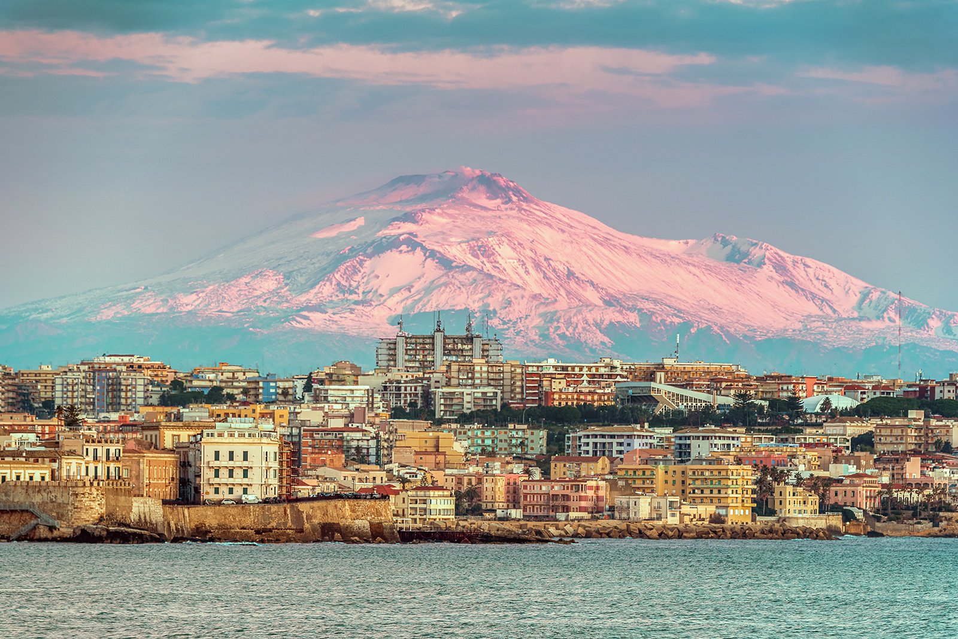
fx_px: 9317
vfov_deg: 3.9
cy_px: 320
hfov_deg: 5.9
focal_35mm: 350
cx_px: 479
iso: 100
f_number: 8
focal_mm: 350
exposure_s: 1/10
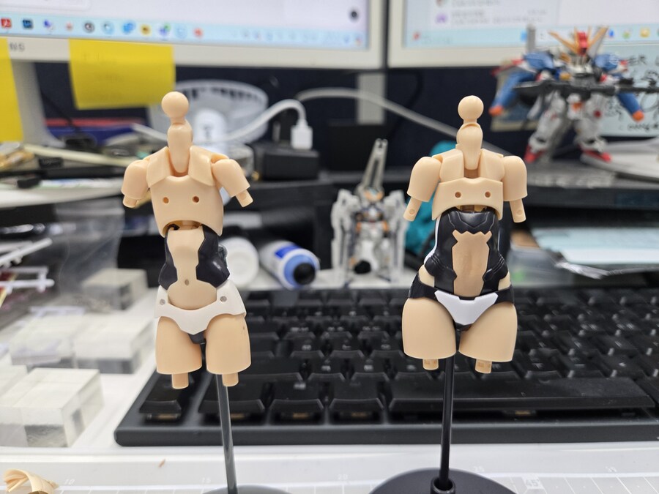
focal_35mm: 23
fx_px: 438
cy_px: 247
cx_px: 330
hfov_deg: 73.9
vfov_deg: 58.9
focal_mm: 5.4
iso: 250
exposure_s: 1/120
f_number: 1.8
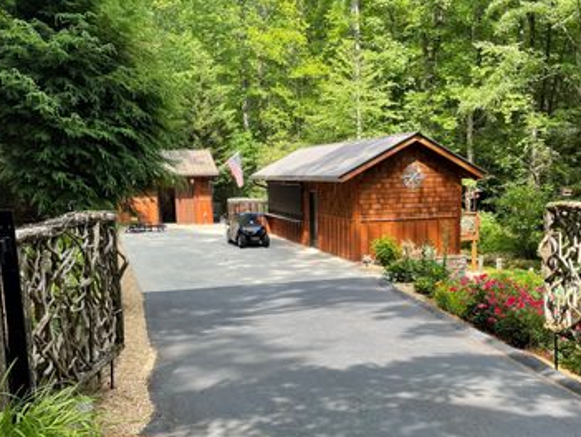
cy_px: 284
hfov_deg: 49.9
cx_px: 339
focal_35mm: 37
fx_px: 622
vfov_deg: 38.4
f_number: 1.6
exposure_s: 1/349
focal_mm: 4.2
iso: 32
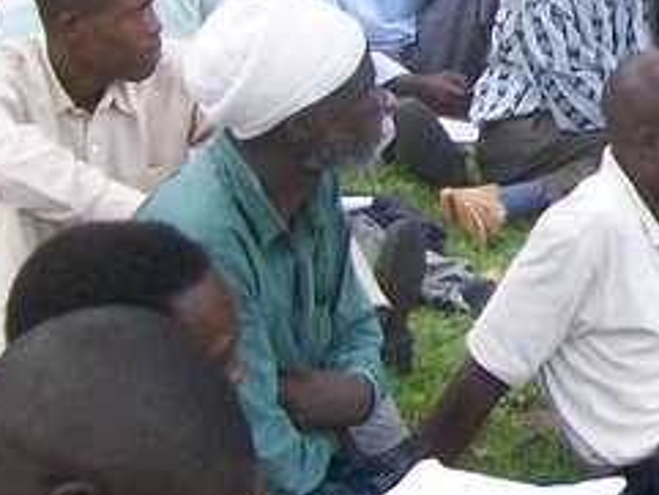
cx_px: 968
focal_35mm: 153
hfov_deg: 12.3
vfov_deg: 9.6
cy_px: -55
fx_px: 2914
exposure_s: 1/200
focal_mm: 6
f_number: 2.7
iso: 80
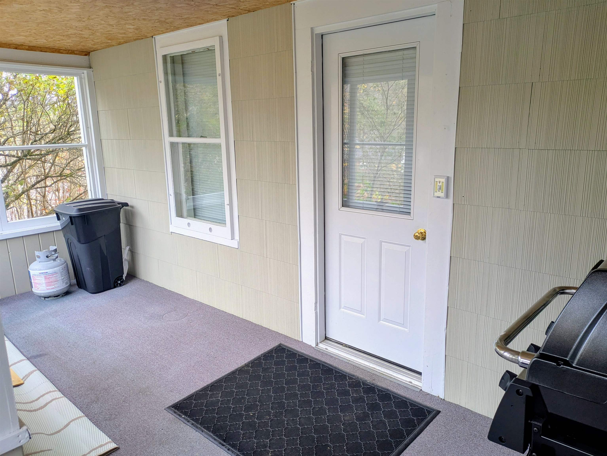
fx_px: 439
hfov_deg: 69.4
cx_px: 304
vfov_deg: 54.9
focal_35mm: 25
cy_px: 228
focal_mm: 5.43
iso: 112
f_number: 1.89
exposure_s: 1/120
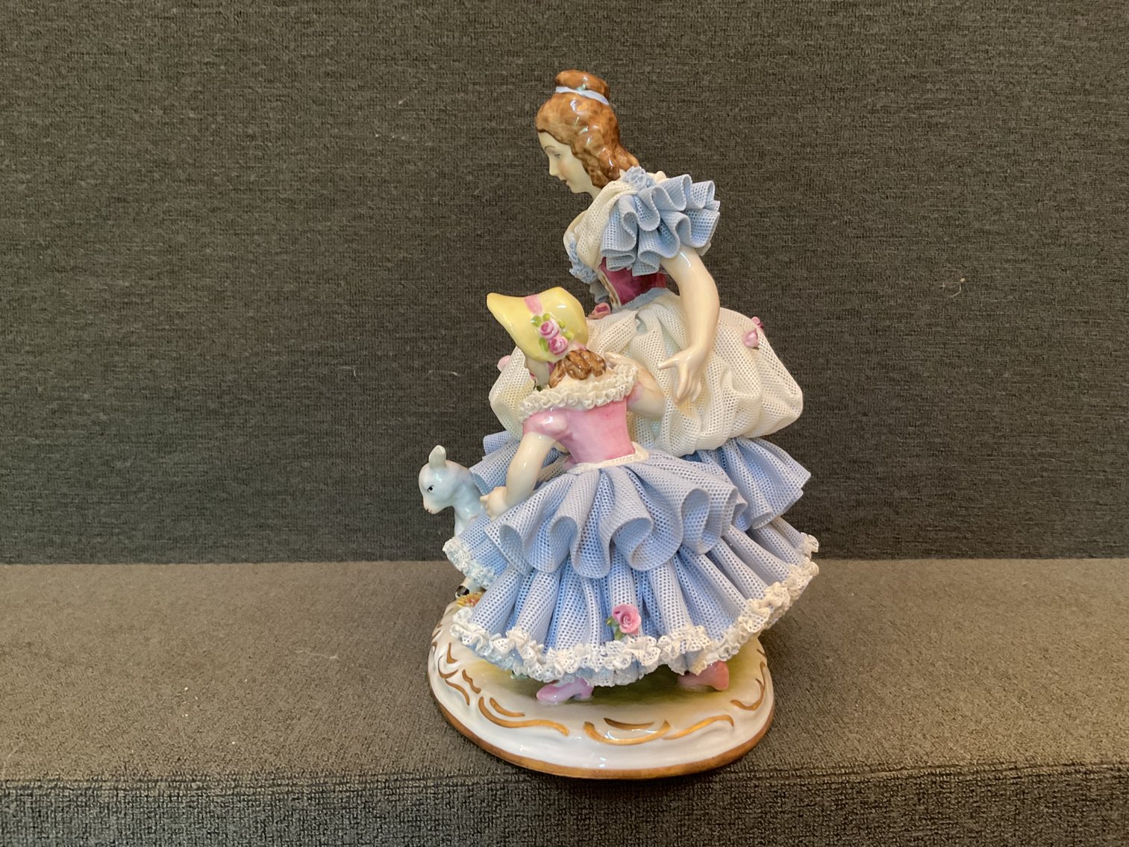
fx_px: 946
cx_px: 564
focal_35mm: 29
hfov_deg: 61.7
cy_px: 424
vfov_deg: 48.2
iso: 250
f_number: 1.8
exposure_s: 1/30
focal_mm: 3
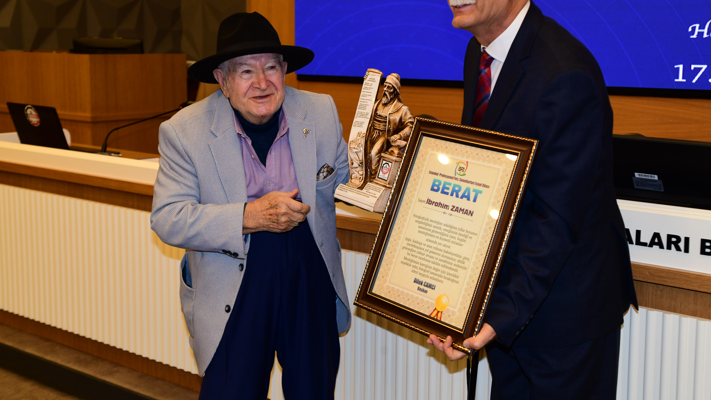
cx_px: 360
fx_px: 961
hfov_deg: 40.6
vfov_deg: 23.5
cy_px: 164
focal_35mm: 51
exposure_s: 1/100
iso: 1000
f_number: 7.1
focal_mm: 48
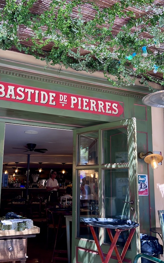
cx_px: 64
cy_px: 130
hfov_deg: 33.5
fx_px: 272
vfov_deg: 51.5
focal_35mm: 38
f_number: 1.5
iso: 50
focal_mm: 5.7
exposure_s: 1/100
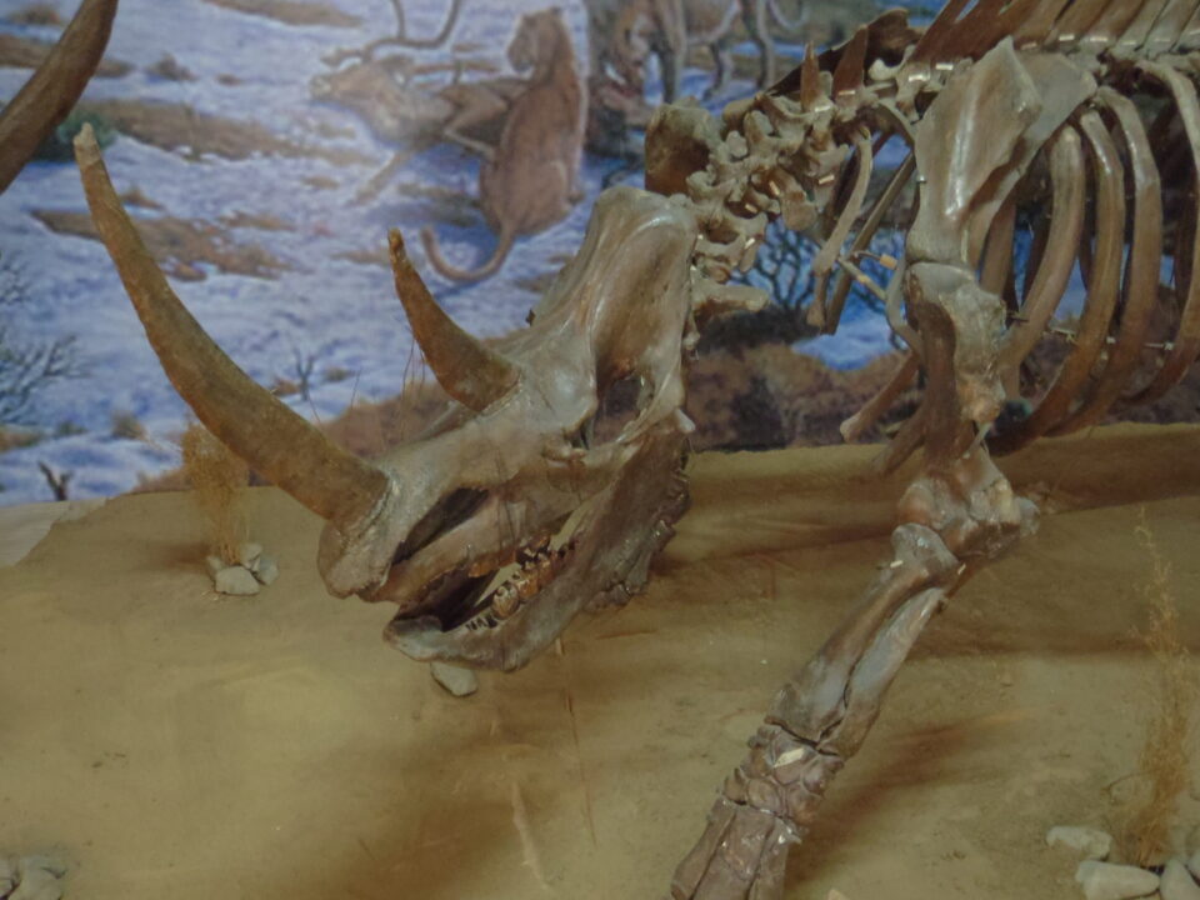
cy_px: 450
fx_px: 1248
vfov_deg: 39.7
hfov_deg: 51.4
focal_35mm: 36
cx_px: 600
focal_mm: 6.53
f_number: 4.1
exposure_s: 1/4
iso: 400
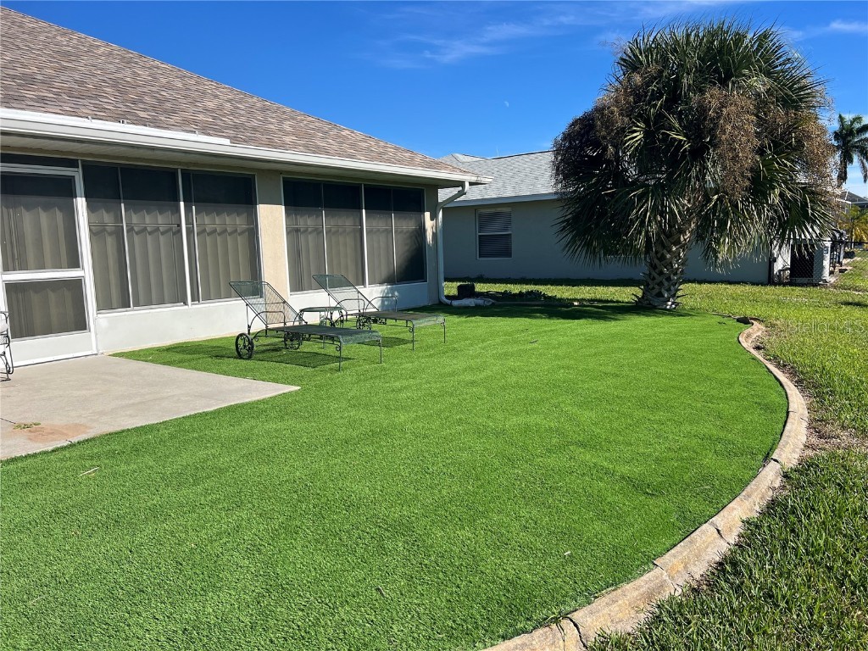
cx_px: 434
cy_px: 326
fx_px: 652
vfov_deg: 53.1
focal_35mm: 26
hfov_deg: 67.3
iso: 50
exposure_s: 1/4115
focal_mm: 5.7
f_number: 1.5
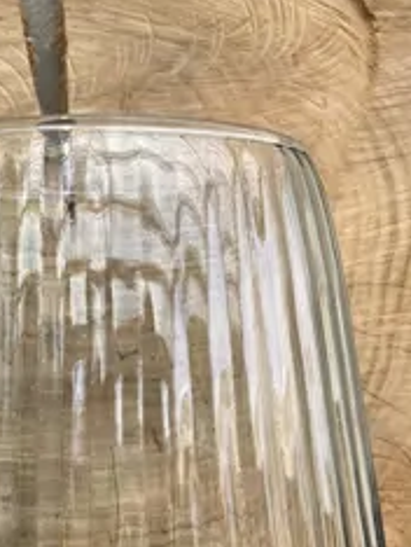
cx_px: 142
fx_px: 806
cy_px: 450
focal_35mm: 51
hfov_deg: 28.5
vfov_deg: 36.0
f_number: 1.8
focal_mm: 3.99
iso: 20
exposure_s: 1/475
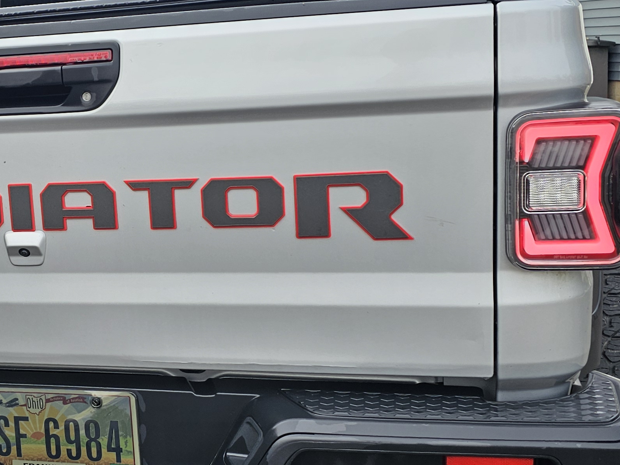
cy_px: 223
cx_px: 74
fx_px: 1039
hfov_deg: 31.8
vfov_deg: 25.2
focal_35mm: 58
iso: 10
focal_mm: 6.3
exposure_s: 1/191
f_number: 1.7
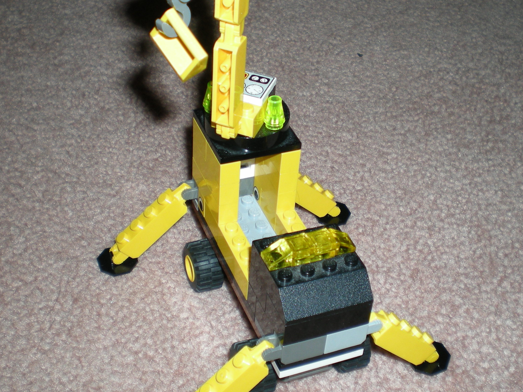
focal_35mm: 55
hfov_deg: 34.9
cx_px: 280
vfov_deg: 26.6
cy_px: 182
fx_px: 831
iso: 64
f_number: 3.1
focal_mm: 6.3
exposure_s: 1/60
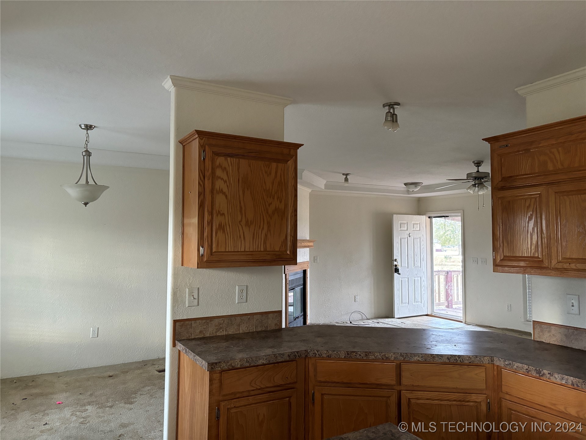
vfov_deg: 53.1
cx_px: 293
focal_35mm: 26
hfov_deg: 67.3
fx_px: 440
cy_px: 220
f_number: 1.6
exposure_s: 1/60
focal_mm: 5.96
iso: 500
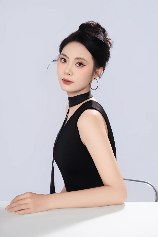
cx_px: 79
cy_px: 118
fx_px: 329
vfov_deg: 39.6
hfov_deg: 27.0
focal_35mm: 50
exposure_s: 1/160
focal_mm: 50
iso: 160
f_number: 7.1
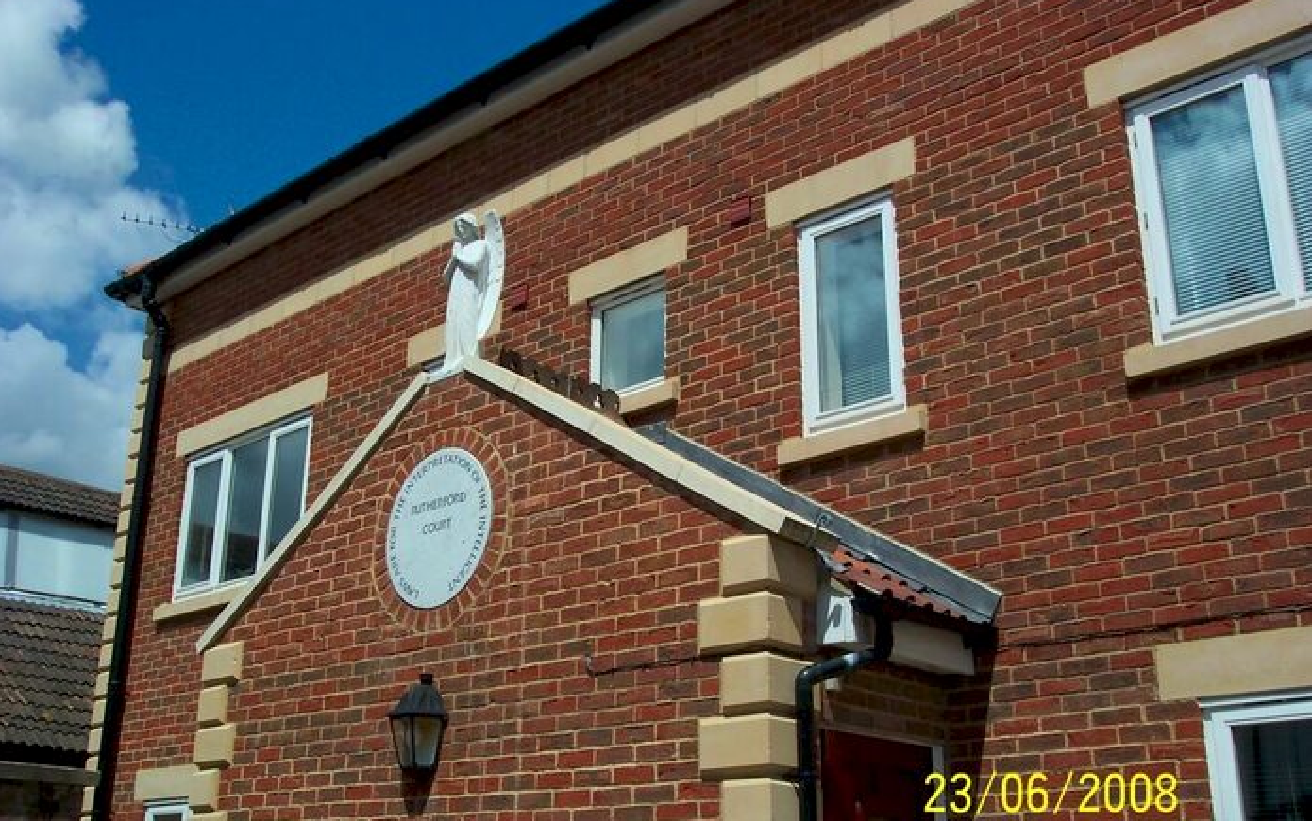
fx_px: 1395
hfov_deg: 50.4
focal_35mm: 39
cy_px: 418
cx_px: 653
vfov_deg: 32.8
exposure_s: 1/1000
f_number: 4.8
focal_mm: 8
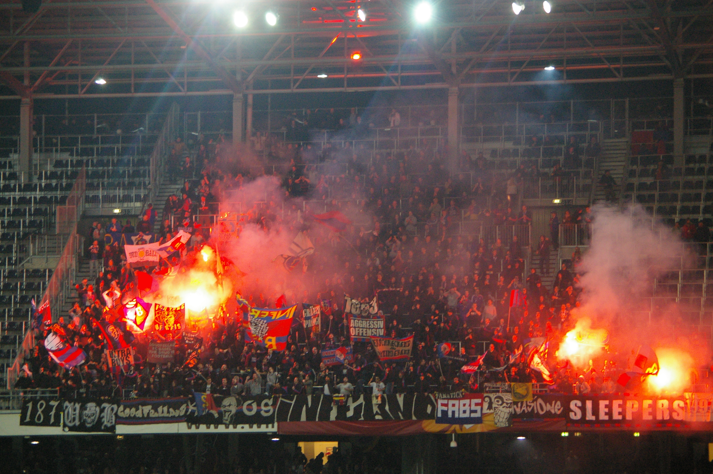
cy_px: 237
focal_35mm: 142
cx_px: 356
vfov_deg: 9.6
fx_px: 2820
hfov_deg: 14.4
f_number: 4.5
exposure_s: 1/250
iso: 1600
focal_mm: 95
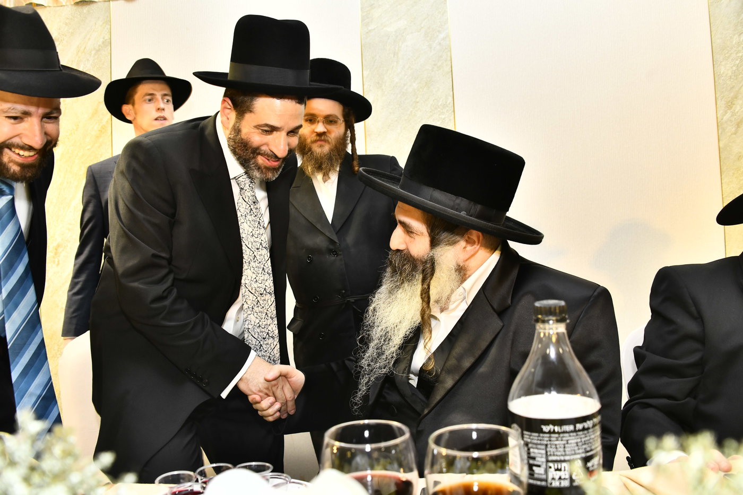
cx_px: 372
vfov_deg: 46.4
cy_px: 248
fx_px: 578
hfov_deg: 65.5
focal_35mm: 28
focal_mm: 28
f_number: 5.6
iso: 1250
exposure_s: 1/100
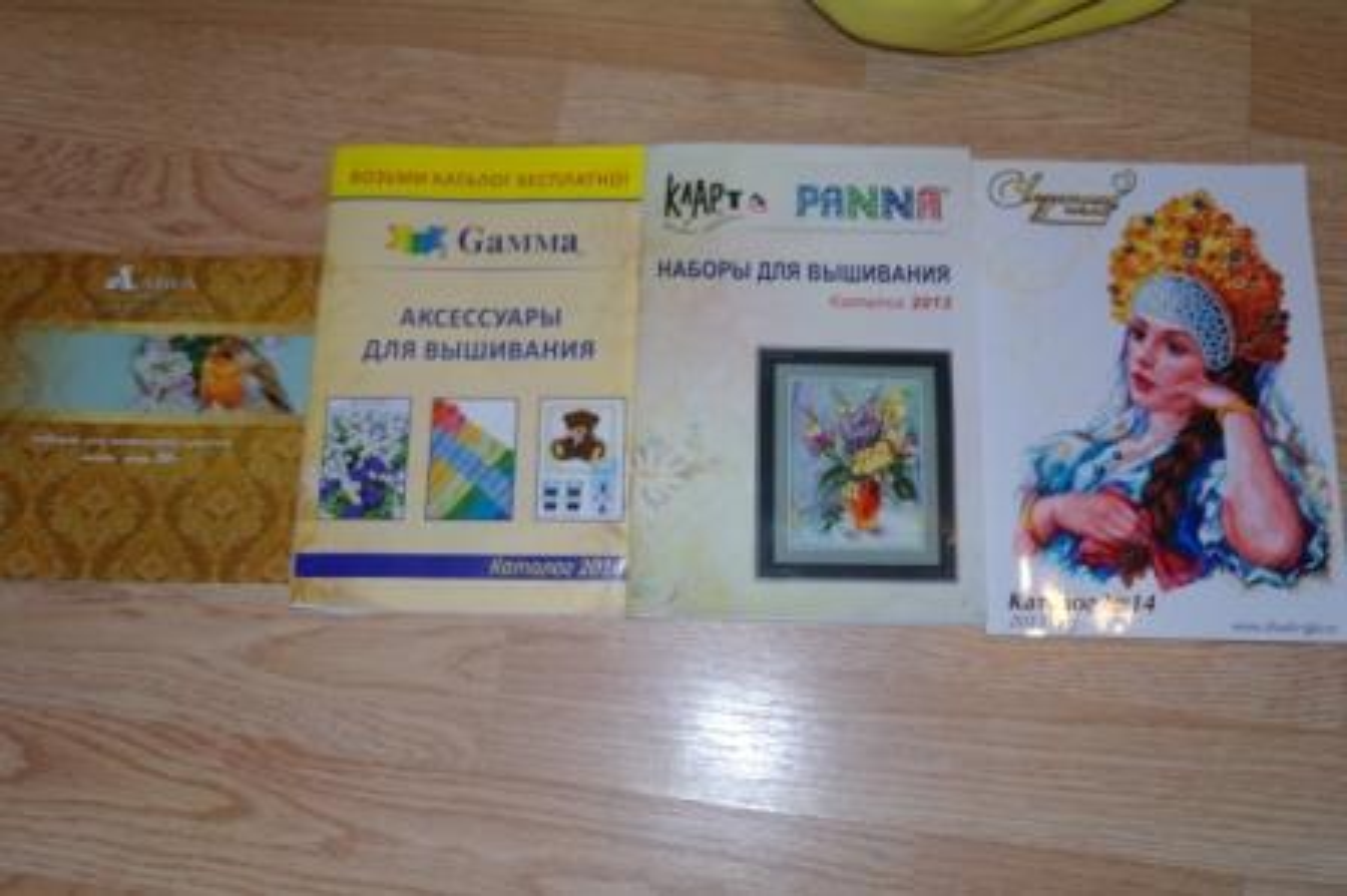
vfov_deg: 39.9
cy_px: 448
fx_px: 1234
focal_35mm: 33
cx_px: 674
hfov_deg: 57.3
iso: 400
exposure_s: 1/40
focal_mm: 22
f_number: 4
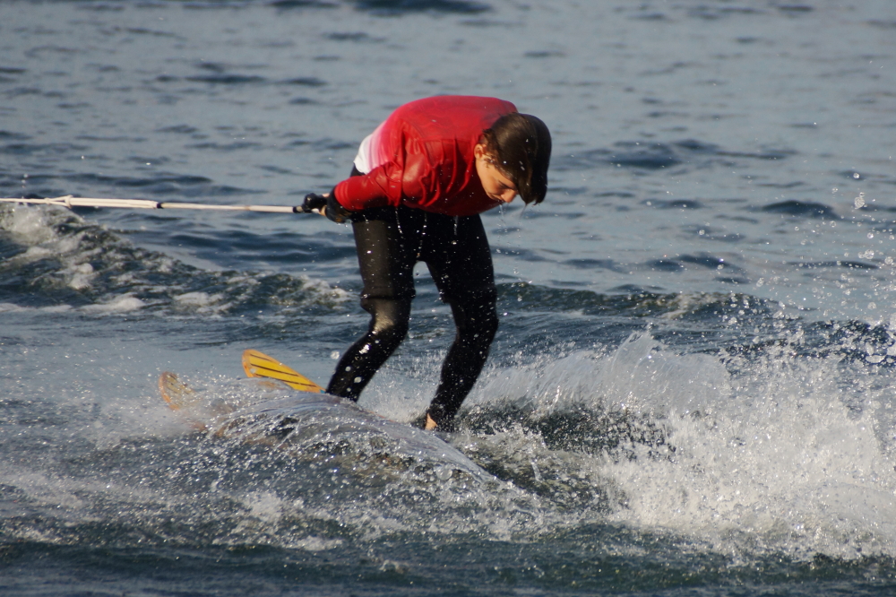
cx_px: 448
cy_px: 298
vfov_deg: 3.7
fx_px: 9330
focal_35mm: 375
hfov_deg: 5.5
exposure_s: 1/400
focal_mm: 250
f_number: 6.3
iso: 250
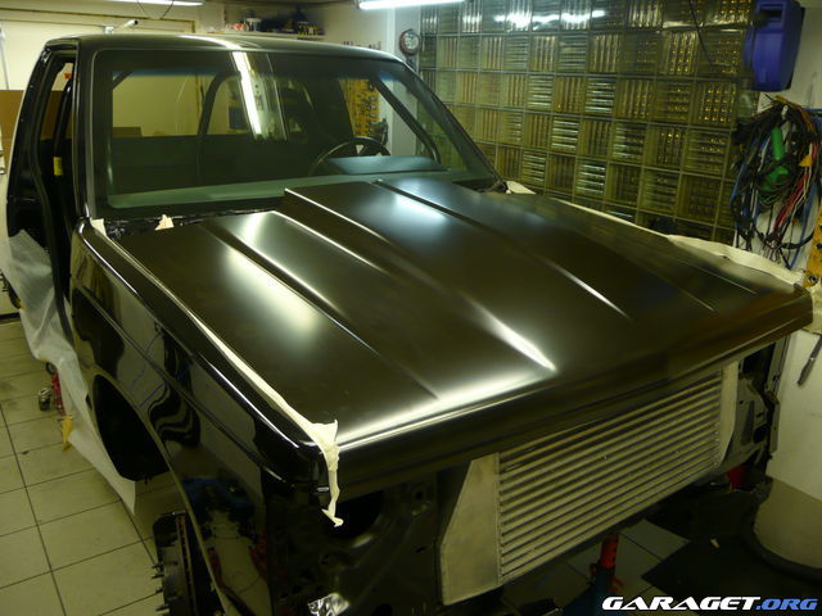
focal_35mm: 28
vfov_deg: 49.7
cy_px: 308
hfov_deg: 63.4
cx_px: 411
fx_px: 665
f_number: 3.3
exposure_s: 1/8
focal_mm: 4.6
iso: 100
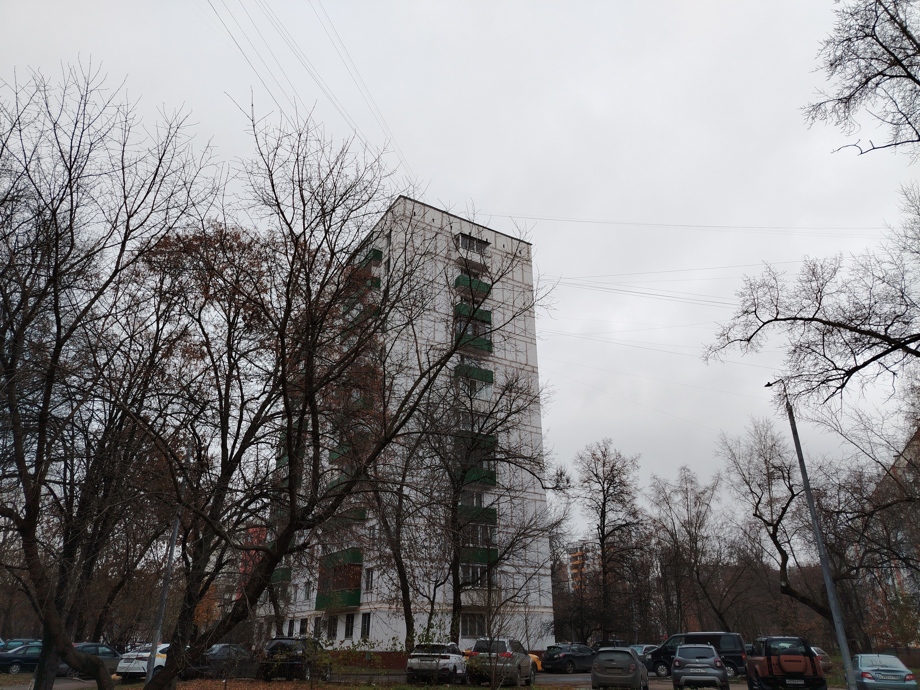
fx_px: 638
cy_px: 345
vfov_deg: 56.8
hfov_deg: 71.6
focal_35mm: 24
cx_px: 460
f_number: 1.75
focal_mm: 5.25
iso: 100
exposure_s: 1/101
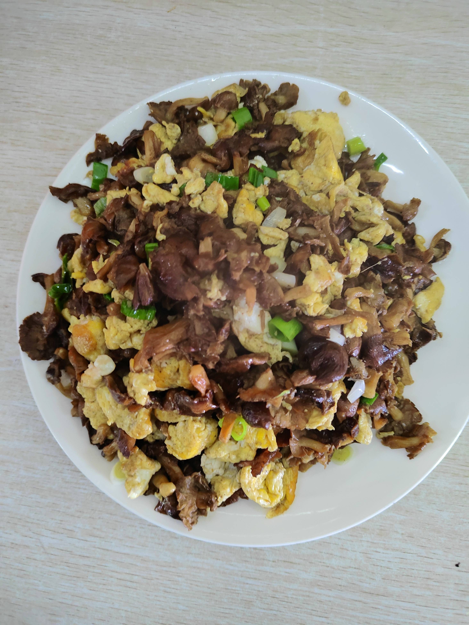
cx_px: 234
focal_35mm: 23
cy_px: 312
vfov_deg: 73.9
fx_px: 415
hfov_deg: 58.9
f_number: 1.9
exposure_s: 1/50
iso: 2888
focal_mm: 5.52
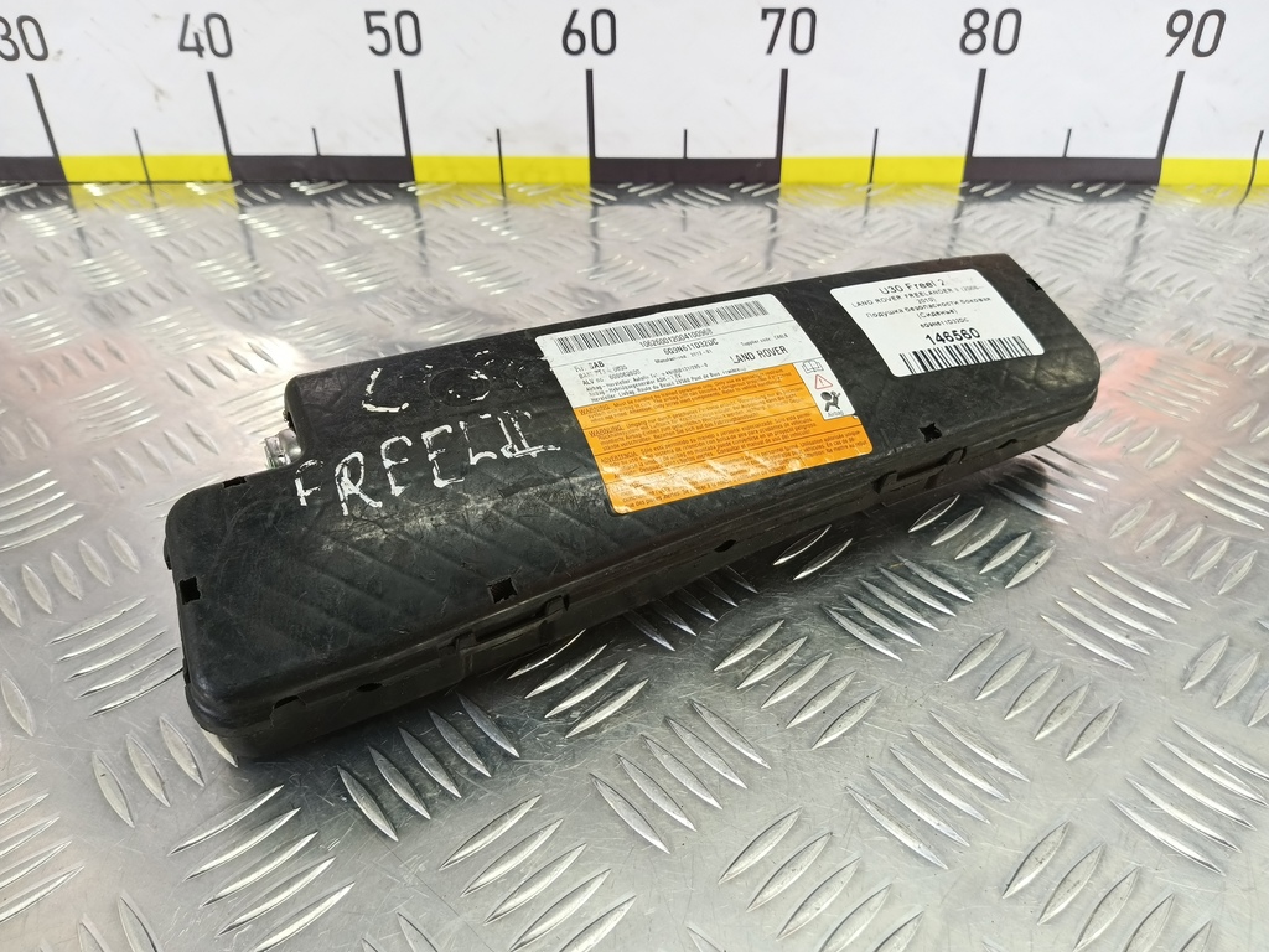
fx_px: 843
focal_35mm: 23
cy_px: 476
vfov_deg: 58.9
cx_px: 634
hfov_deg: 73.9
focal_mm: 4.11
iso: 138
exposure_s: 1/50
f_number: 1.6
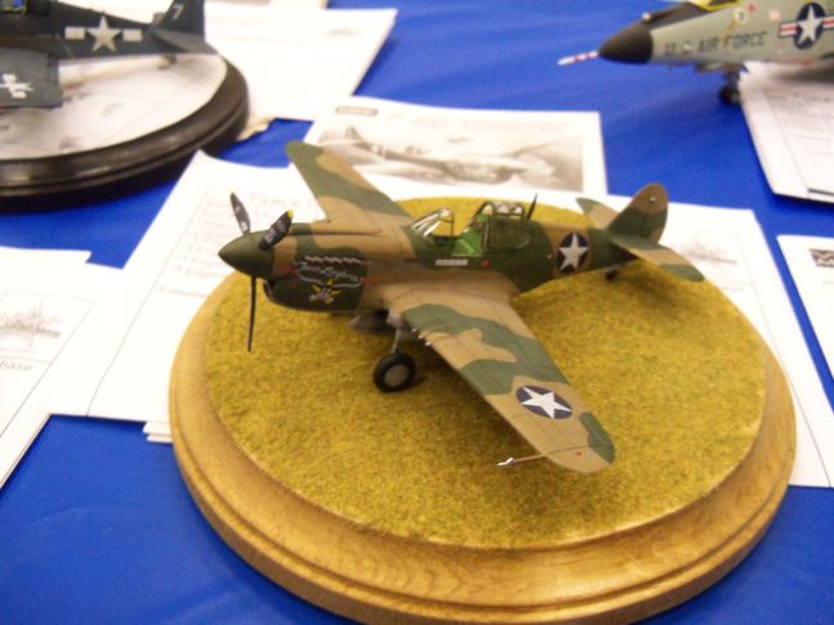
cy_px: 312
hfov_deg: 52.6
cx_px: 417
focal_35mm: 35
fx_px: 843
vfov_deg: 40.7
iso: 400
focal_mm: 6.2
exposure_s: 1/20
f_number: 3.5
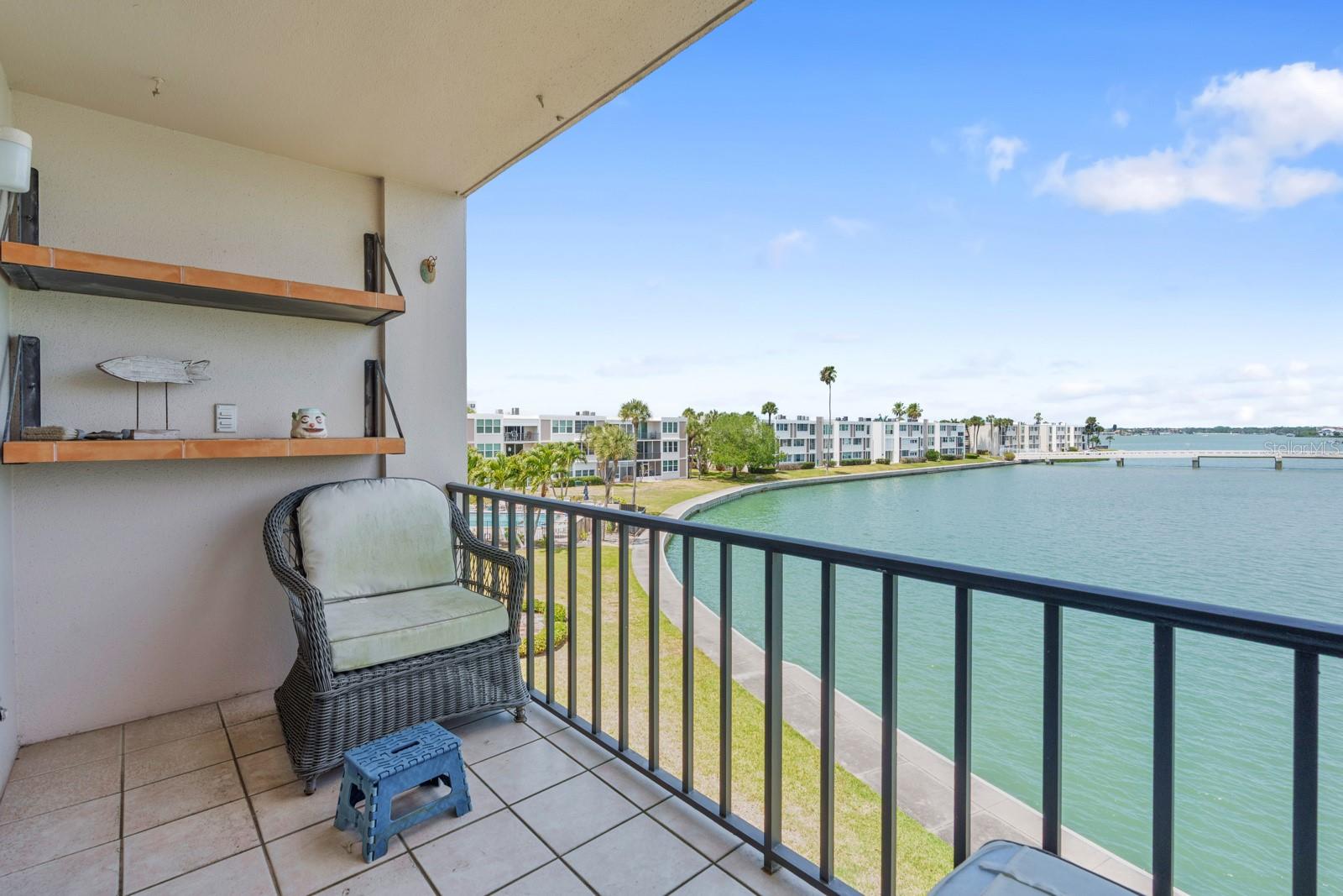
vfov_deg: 73.8
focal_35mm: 16
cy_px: 448
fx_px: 597
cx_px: 672
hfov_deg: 96.7
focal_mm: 16
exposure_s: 1/320
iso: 200
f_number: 9
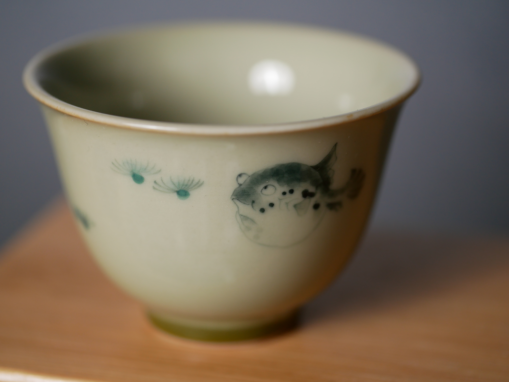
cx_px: 254
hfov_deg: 21.8
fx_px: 1324
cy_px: 191
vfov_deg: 16.4
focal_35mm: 90
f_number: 2.8
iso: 200
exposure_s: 1/100
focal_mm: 45
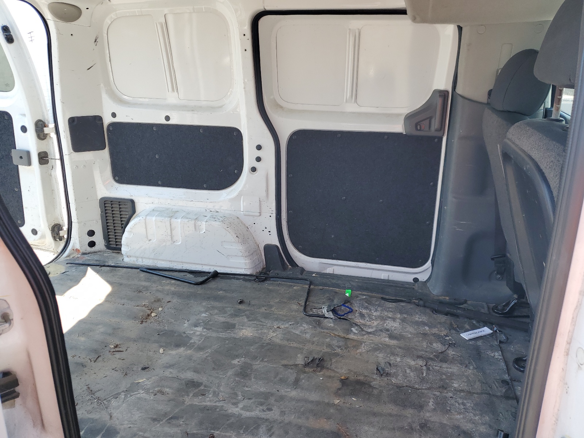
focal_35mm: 26
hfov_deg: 67.3
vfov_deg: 53.1
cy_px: 219
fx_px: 439
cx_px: 292
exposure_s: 1/476
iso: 50
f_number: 1.5
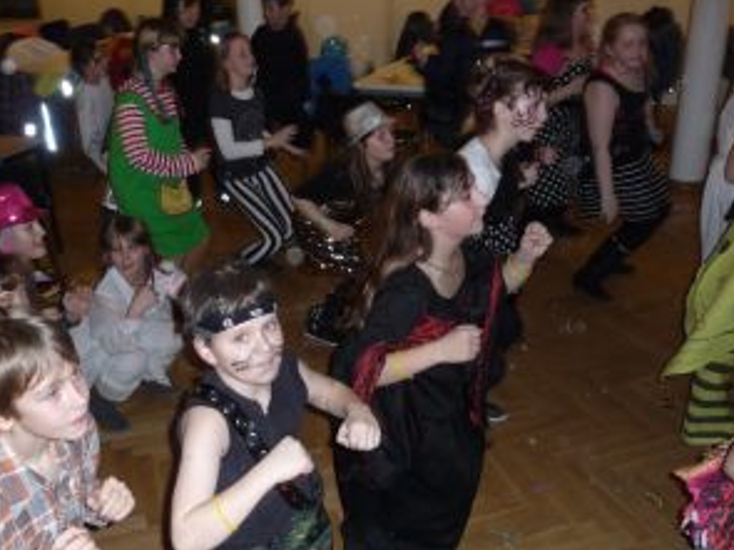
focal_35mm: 38
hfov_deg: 48.5
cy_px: 309
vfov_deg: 37.6
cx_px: 271
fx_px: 805
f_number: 3.3
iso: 250
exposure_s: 1/30
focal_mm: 4.7
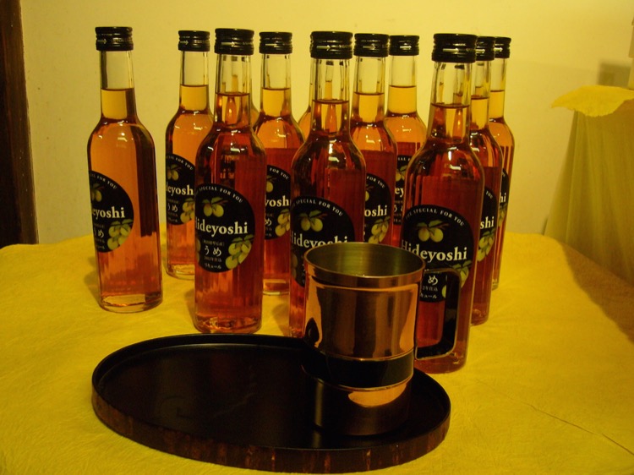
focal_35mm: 41
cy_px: 238
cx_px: 317
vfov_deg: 35.1
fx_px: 751
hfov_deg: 45.8
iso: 200
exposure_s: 1/25
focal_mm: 6.8
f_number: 3.1
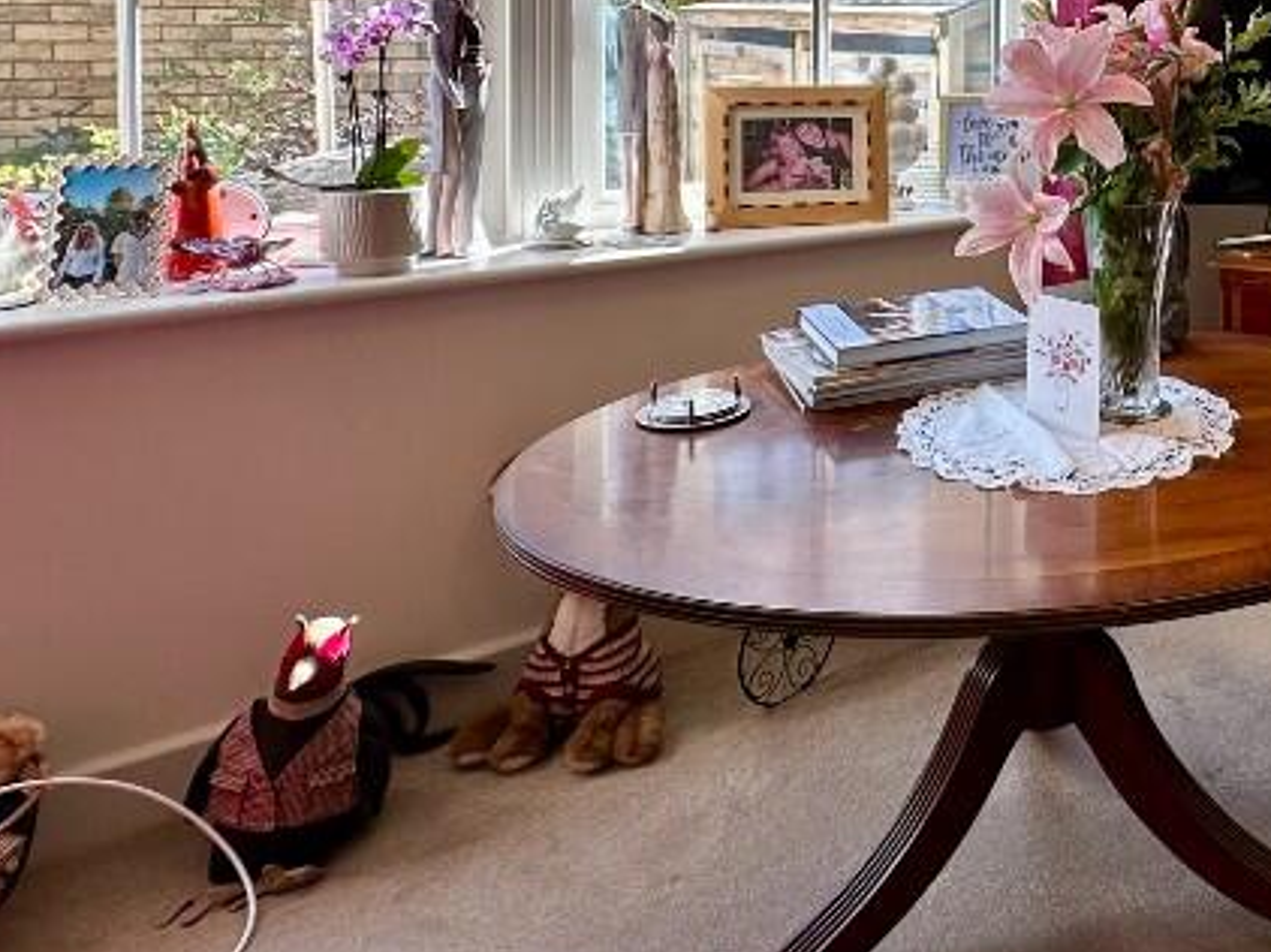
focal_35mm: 34
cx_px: 1268
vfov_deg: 38.4
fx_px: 1248
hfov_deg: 45.6
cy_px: 69
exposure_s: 1/100
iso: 40
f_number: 2.2
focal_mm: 2.22
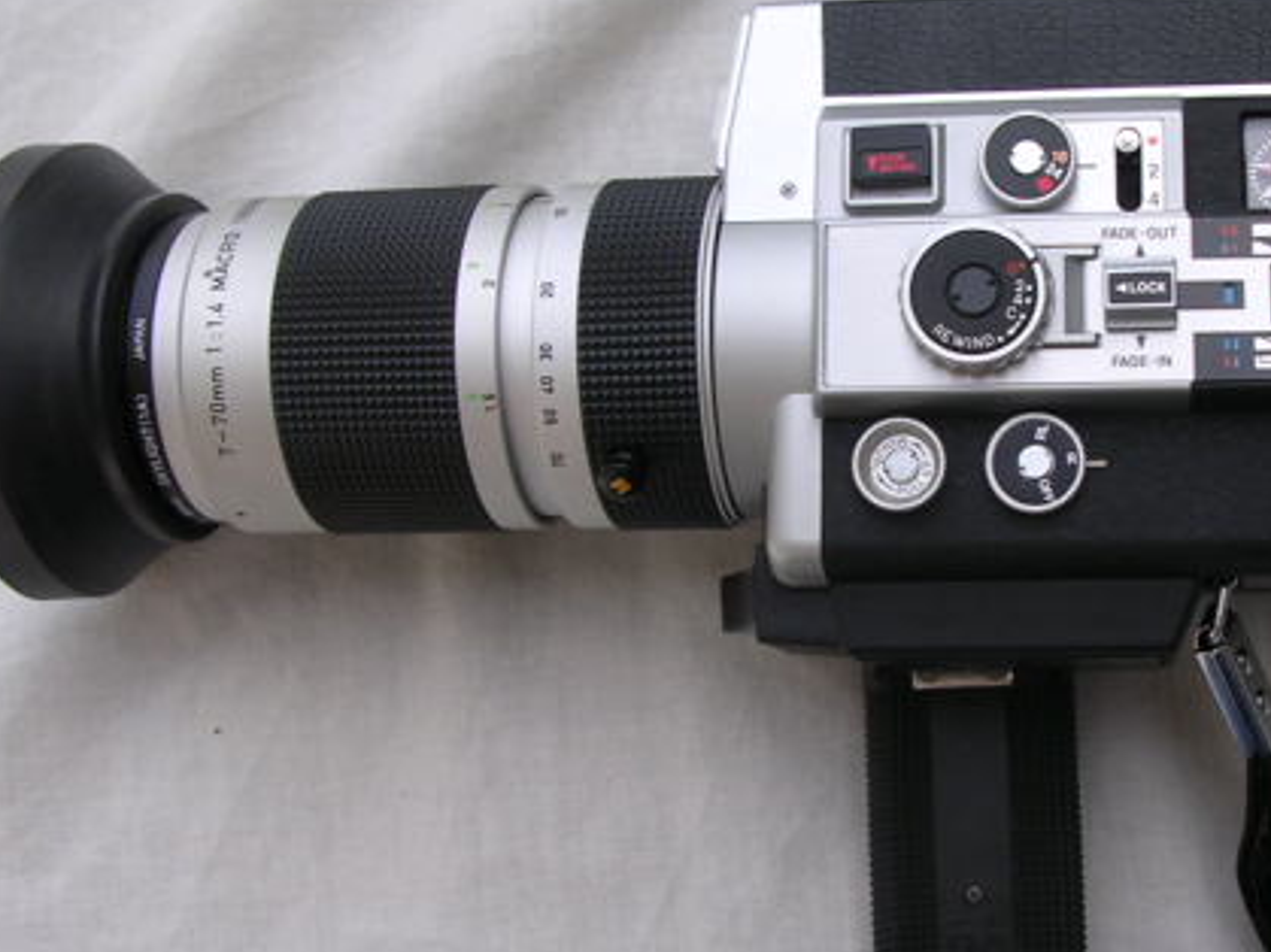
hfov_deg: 32.8
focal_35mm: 58
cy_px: 540
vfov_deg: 25.2
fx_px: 2129
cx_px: 898
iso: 100
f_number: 2.8
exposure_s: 1/416
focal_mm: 5.8
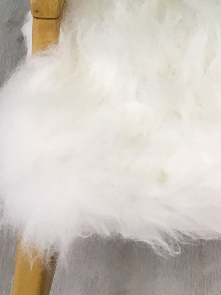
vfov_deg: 16.9
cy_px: -178
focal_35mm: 103
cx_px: 239
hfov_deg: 14.1
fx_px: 877
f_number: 2.2
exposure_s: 1/33
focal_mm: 4.15
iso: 100
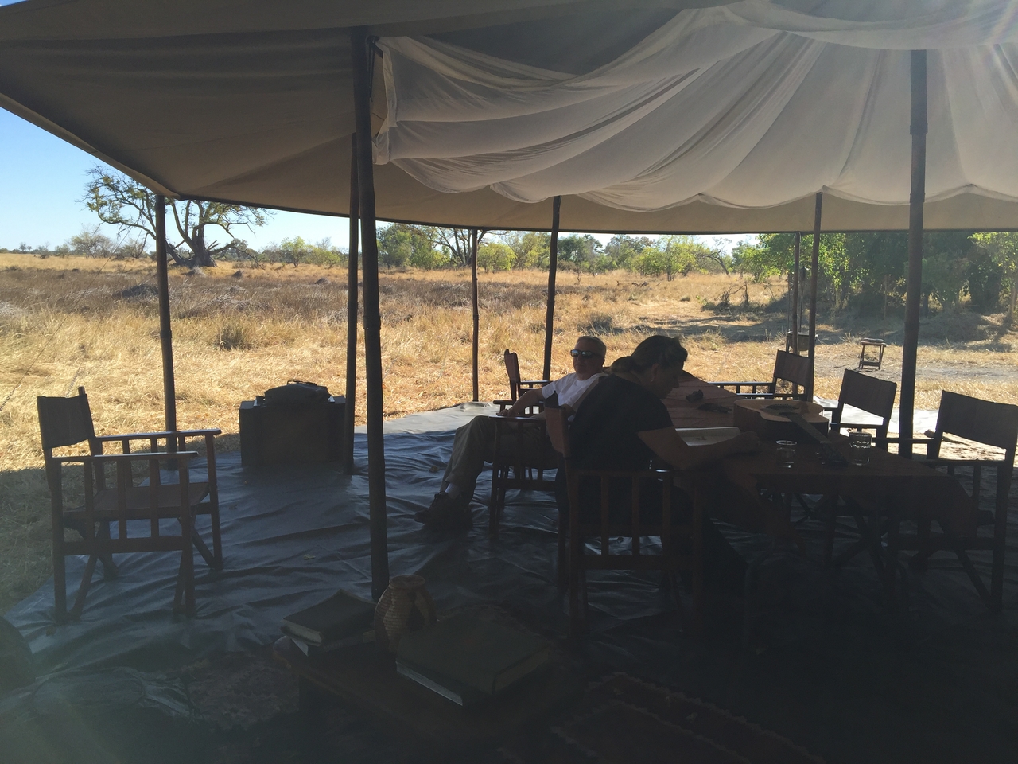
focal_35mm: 29
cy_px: 382
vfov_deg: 48.2
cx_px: 509
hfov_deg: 61.7
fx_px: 853
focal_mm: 4.15
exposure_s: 1/1014
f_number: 2.2
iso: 32
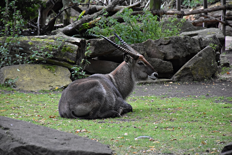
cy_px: 78
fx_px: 1353
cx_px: 116
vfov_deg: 6.5
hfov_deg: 9.8
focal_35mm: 210
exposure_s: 1/500
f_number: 5.6
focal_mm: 140
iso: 4000
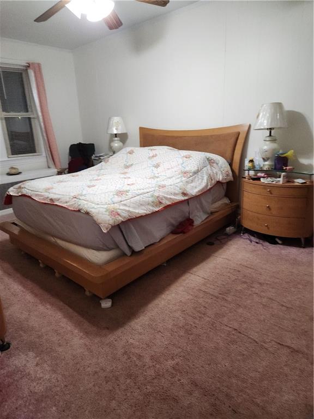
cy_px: 210
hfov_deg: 58.9
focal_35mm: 23
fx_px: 278
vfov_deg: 73.9
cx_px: 157
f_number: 1.8
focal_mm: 5.4
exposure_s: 1/120
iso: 800
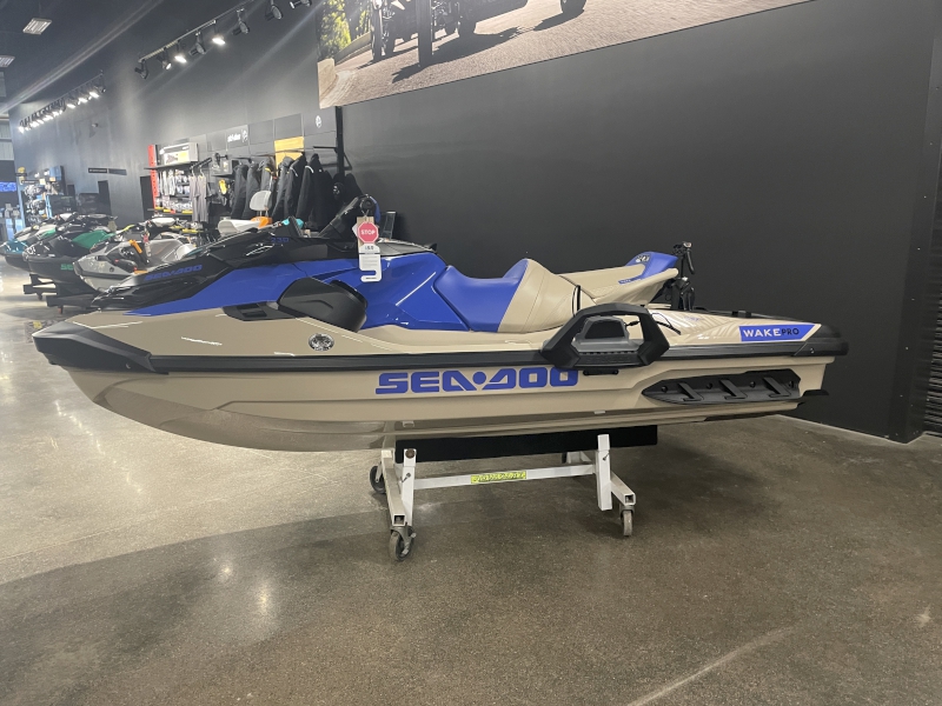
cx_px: 471
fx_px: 708
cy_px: 353
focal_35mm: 26
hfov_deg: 67.3
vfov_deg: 53.1
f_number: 1.6
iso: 320
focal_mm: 4.2
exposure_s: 1/60
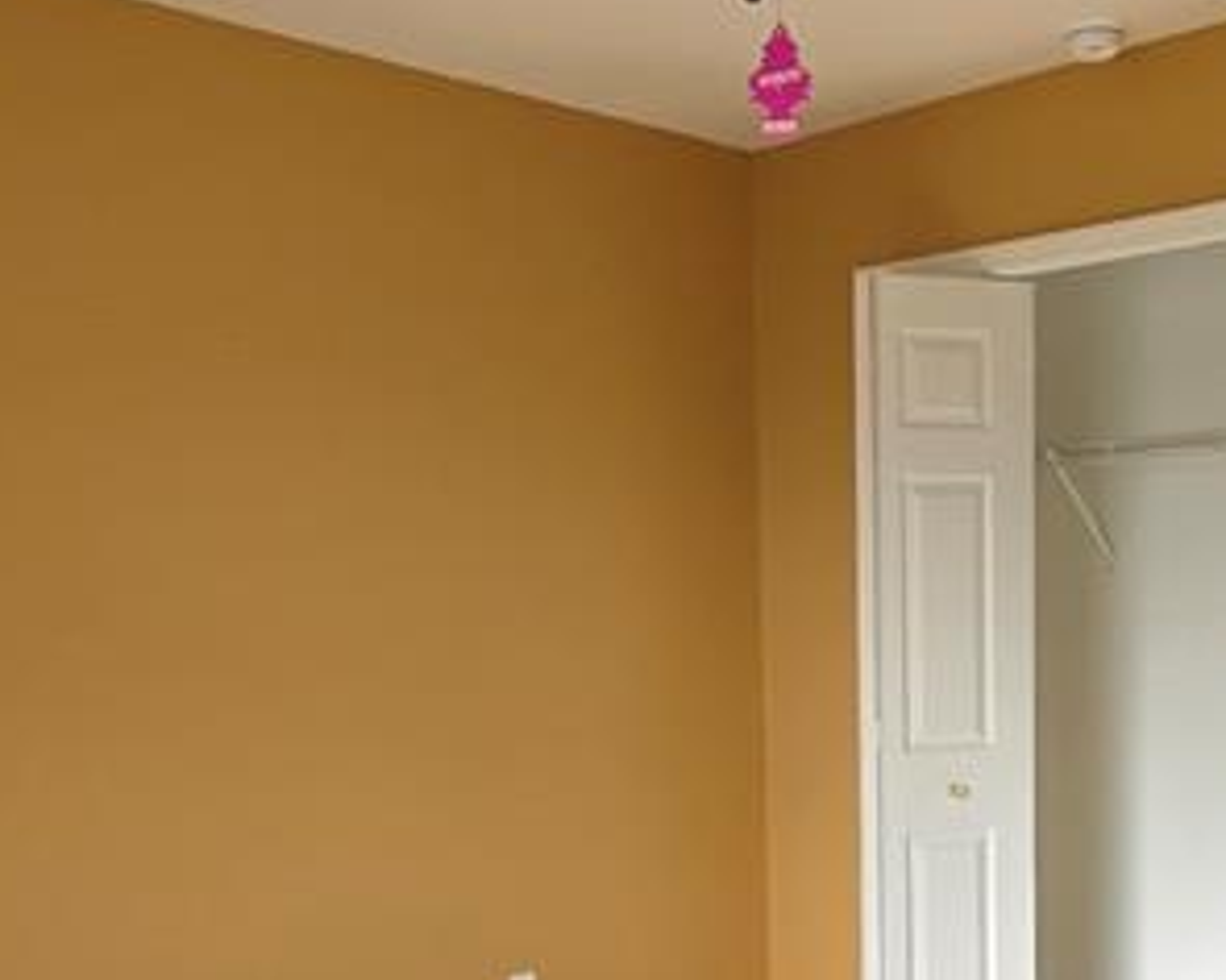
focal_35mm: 44
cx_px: 815
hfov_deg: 41.5
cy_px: 826
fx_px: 1597
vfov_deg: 32.9
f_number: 1.9
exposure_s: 1/345
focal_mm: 2.2
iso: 40
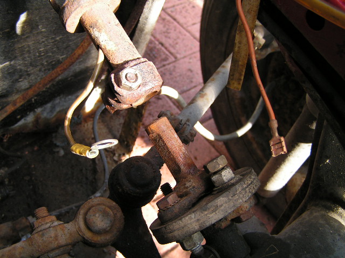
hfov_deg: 49.0
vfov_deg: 37.7
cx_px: 172
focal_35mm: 38
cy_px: 129
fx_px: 379
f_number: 2.8
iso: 50
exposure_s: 1/60
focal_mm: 6.3
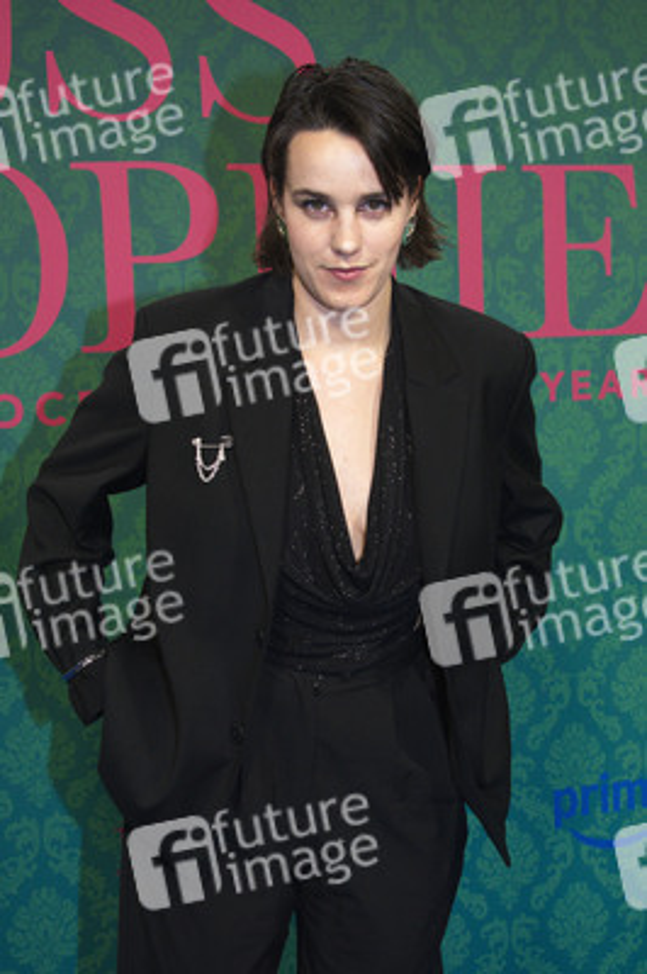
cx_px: 324
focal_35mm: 44
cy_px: 487
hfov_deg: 30.5
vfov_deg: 44.5
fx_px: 1188
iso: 1600
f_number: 5.6
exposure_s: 1/250
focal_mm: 44
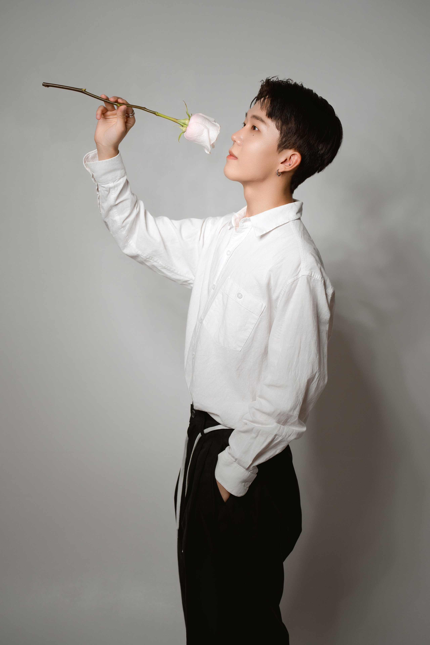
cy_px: 322
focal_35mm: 49
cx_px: 215
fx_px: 878
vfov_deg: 40.3
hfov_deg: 27.5
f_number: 2.8
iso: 320
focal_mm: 49
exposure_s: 1/250
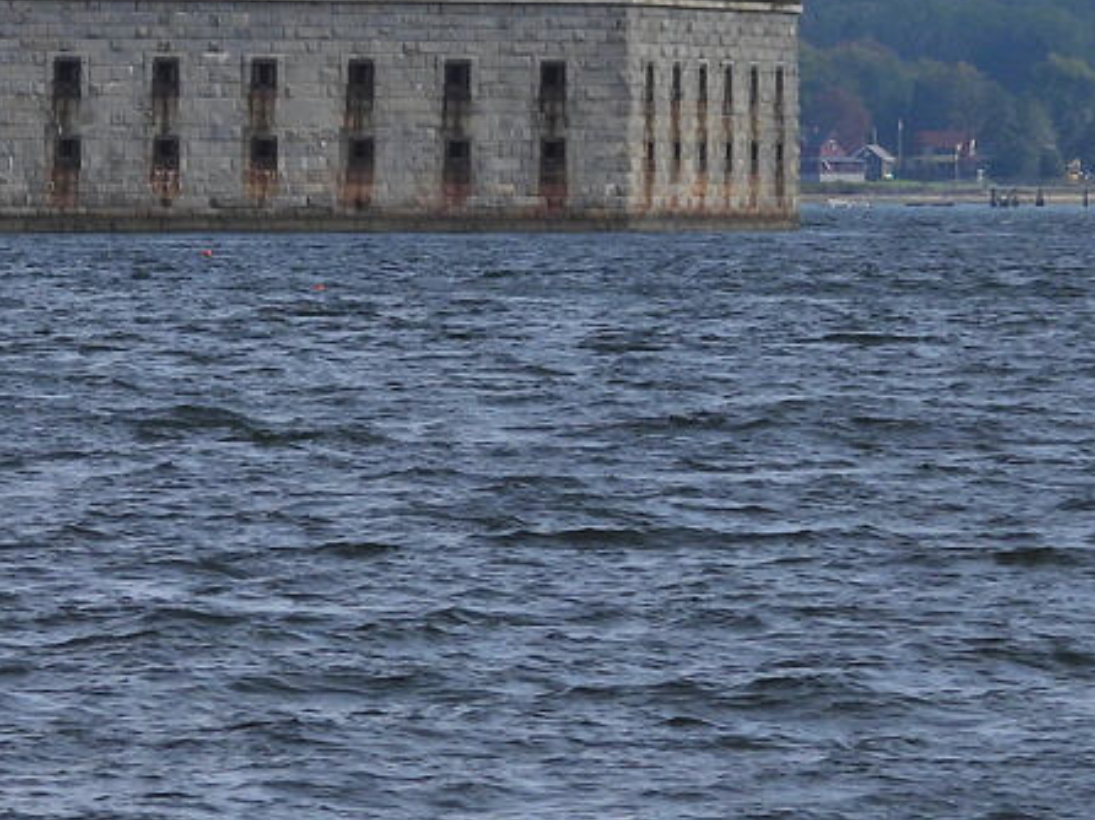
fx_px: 15428
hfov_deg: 4.1
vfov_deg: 3.0
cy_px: 61
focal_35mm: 488
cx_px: -260
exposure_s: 1/1250
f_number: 4.5
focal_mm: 30.3
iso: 100
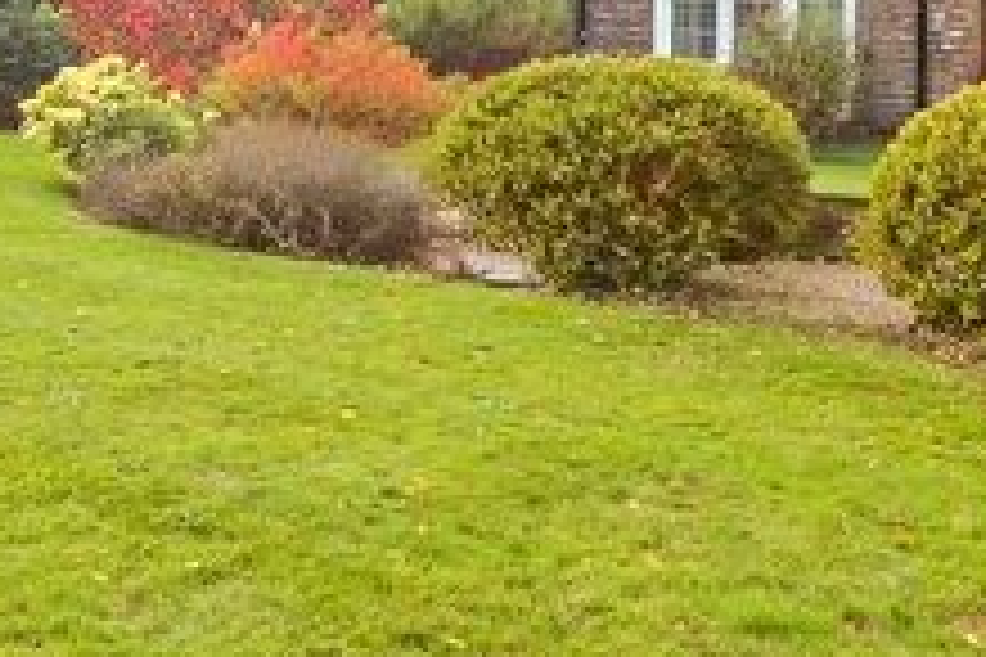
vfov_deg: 26.7
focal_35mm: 48
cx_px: 176
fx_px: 1315
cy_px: 11
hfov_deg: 39.3
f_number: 8
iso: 160
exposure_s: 1/100
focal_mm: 10
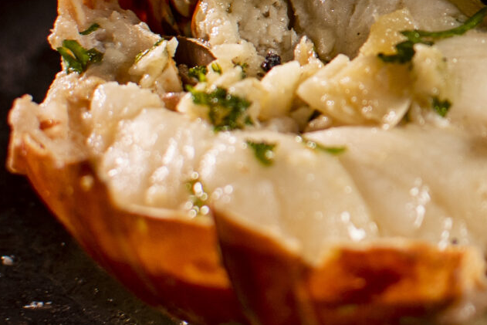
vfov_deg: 6.5
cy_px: -100
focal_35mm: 211
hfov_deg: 9.5
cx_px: 668
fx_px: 2855
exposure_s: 1/60
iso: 200
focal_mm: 35
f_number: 2.8
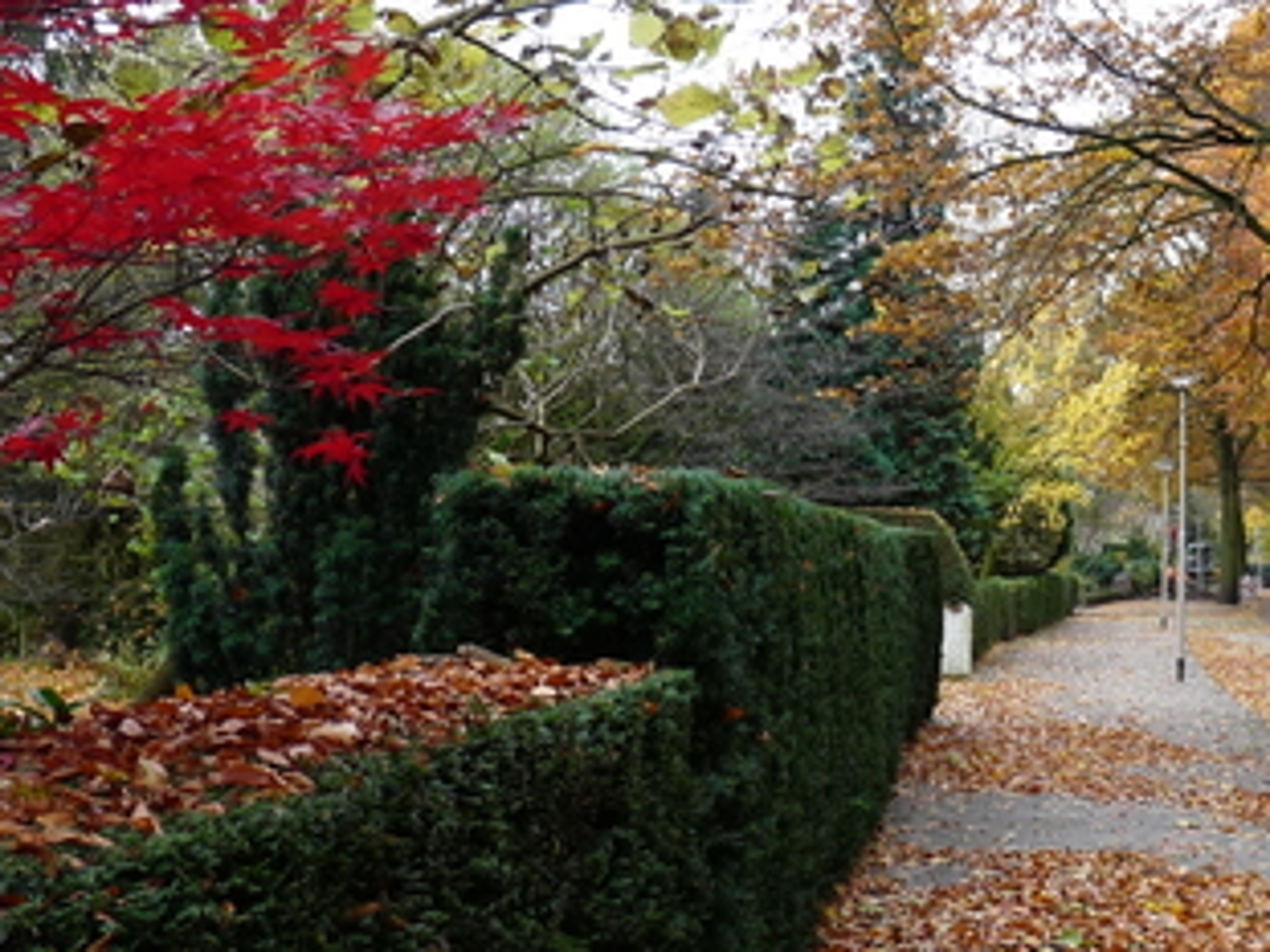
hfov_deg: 32.9
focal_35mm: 56
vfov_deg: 26.1
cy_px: 425
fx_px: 2054
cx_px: 1107
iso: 100
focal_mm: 4.8
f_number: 2.8
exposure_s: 1/40
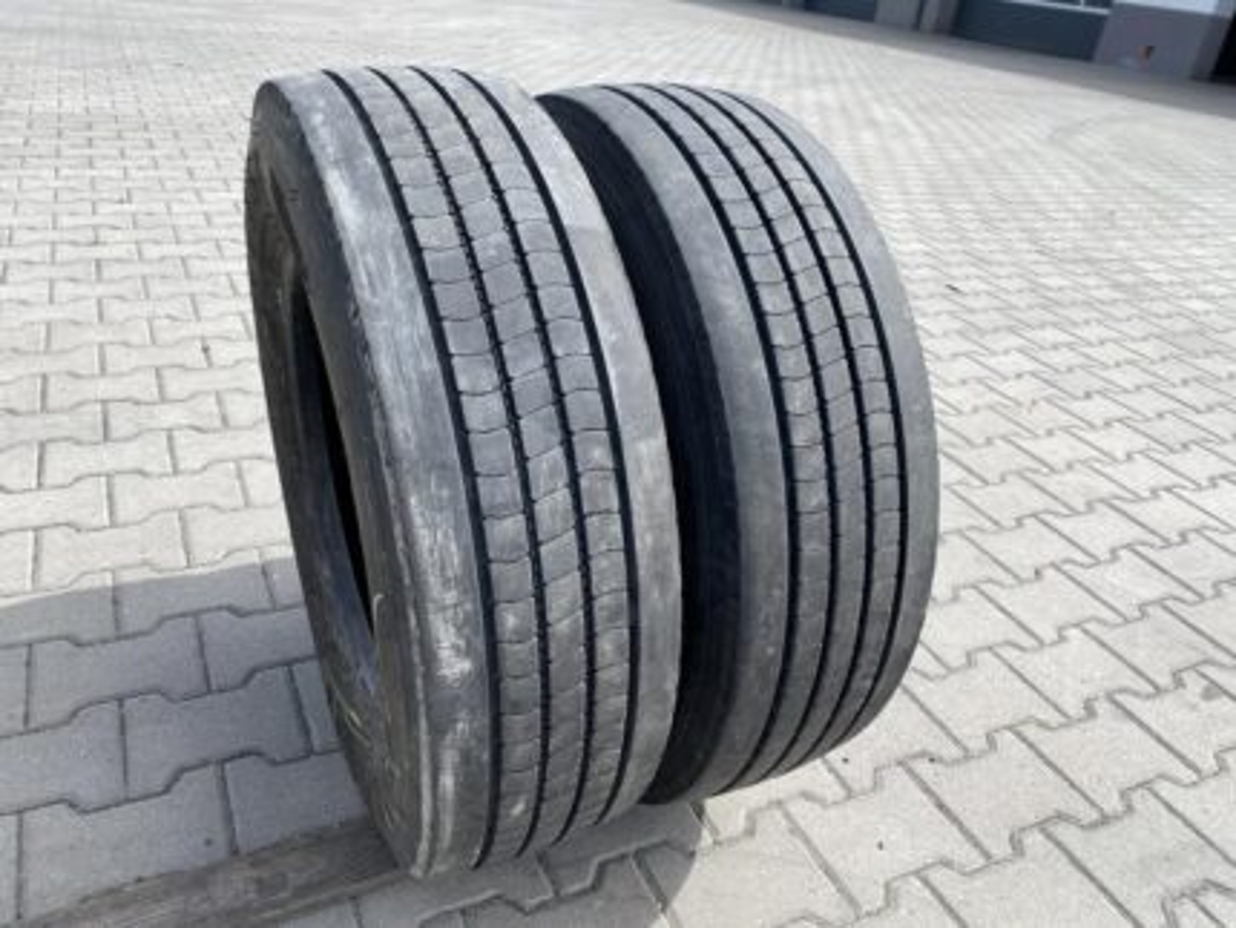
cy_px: 464
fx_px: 929
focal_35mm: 26
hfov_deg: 67.3
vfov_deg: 53.1
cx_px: 618
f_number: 1.8
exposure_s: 1/1629
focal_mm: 4.25
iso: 32
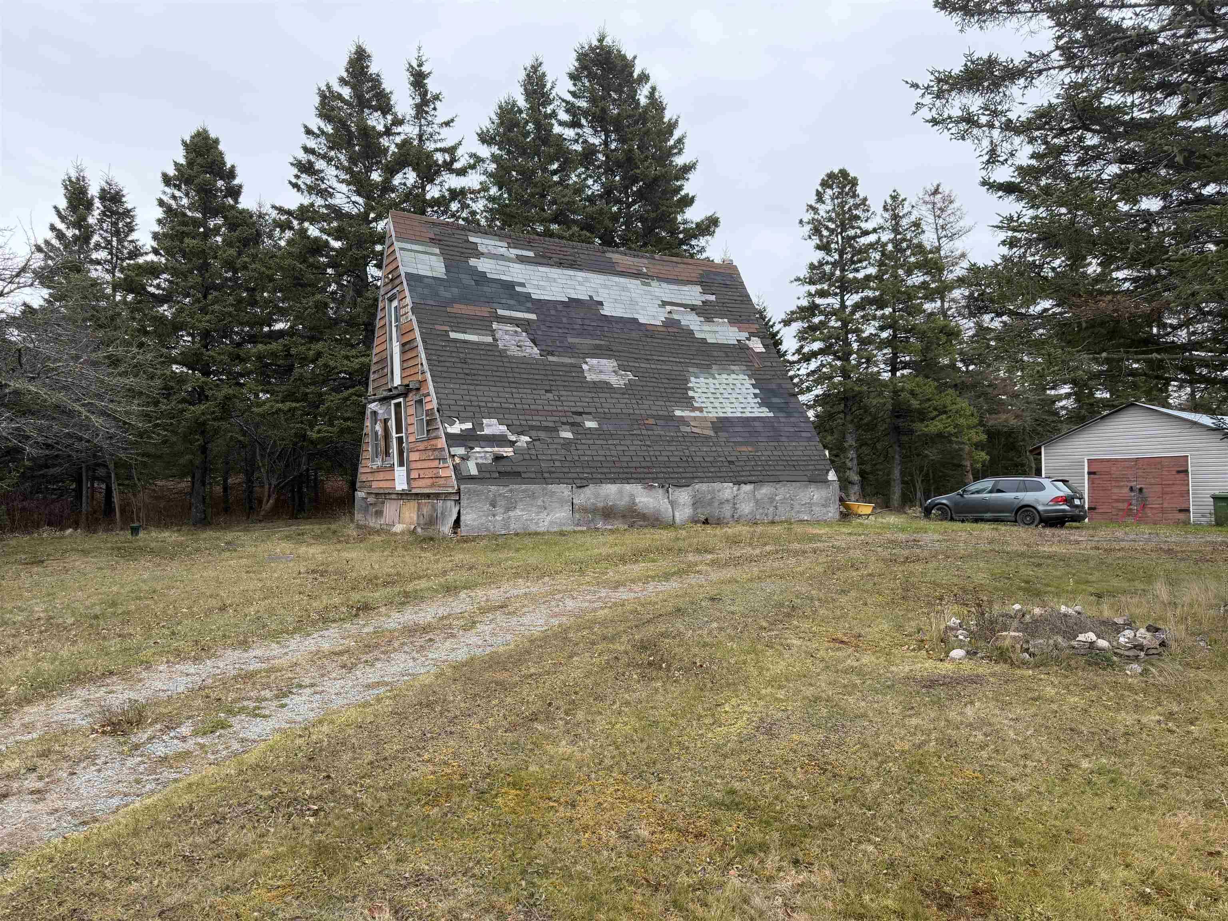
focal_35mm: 24
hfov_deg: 71.6
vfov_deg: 56.8
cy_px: 460
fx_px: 851
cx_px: 614
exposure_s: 1/368
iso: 100
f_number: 1.78
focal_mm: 6.76
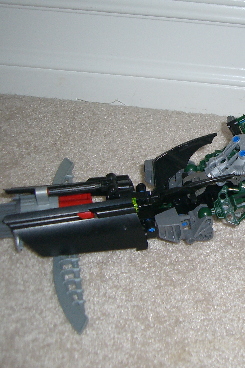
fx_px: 623
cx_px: 273
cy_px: 156
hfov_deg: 21.1
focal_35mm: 61
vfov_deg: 32.8
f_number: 2.7
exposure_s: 1/60
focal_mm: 6.2
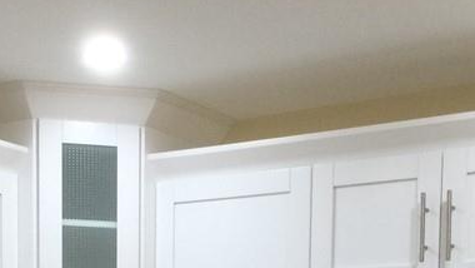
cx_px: 238
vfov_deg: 12.3
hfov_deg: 23.4
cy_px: 468
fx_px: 1146
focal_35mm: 91
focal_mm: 3.3
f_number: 2.4
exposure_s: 1/30
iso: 25
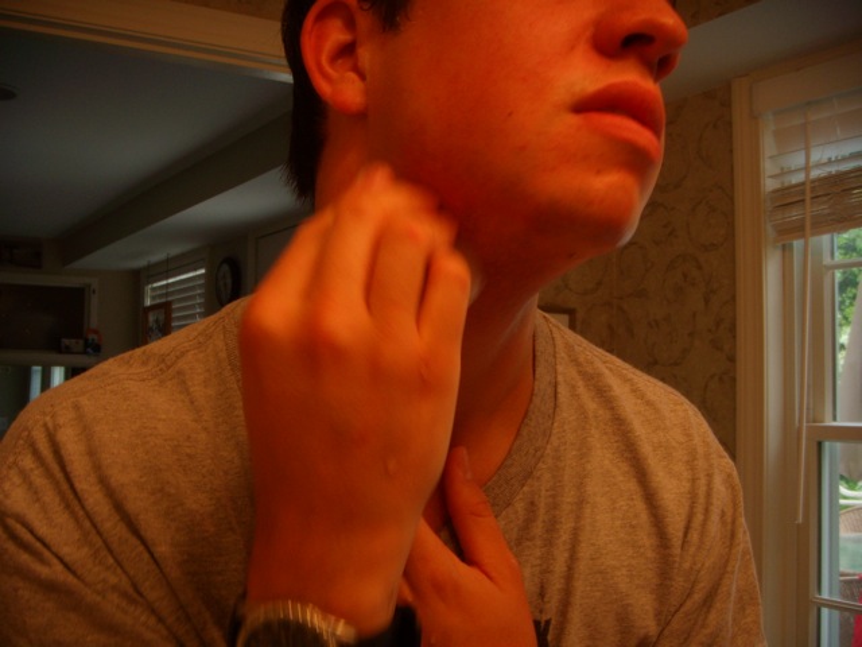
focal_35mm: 38
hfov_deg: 49.0
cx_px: 431
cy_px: 324
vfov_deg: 37.7
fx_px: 946
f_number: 3.5
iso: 64
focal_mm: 6.4
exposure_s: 1/45
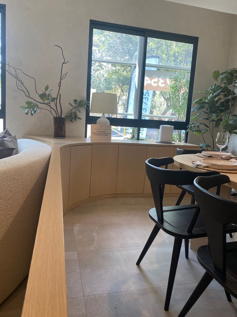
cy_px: 158
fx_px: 237
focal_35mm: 26
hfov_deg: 53.1
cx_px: 118
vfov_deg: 67.3
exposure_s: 1/120
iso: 125
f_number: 1.8
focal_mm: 4.25
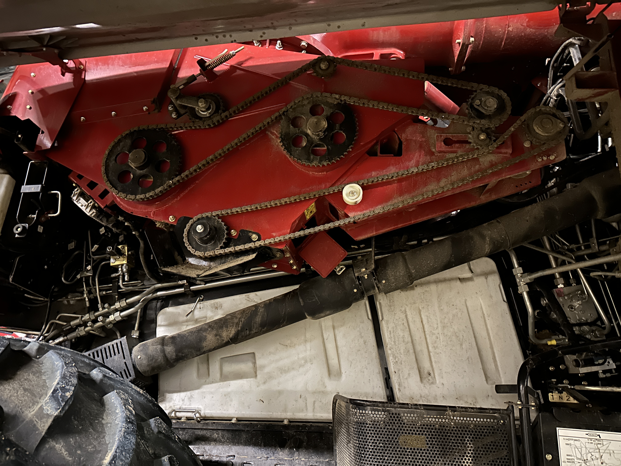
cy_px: 233
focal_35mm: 24
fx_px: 431
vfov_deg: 56.8
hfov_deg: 71.6
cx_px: 310
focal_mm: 6.86
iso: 2500
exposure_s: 1/9
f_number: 1.78
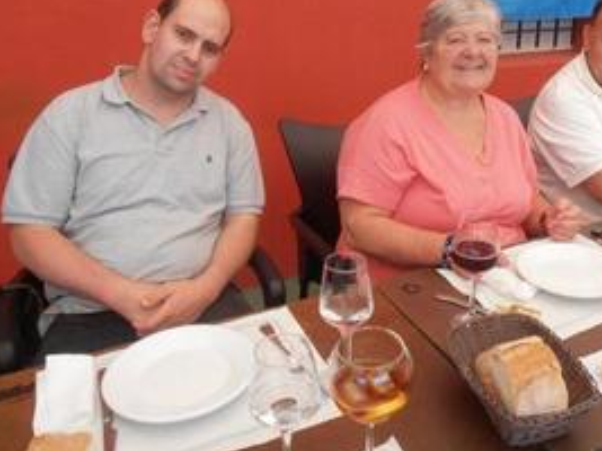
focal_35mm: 36
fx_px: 626
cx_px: 392
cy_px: 147
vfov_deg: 39.1
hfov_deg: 50.6
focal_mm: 4.2
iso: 200
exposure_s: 1/250
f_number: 3
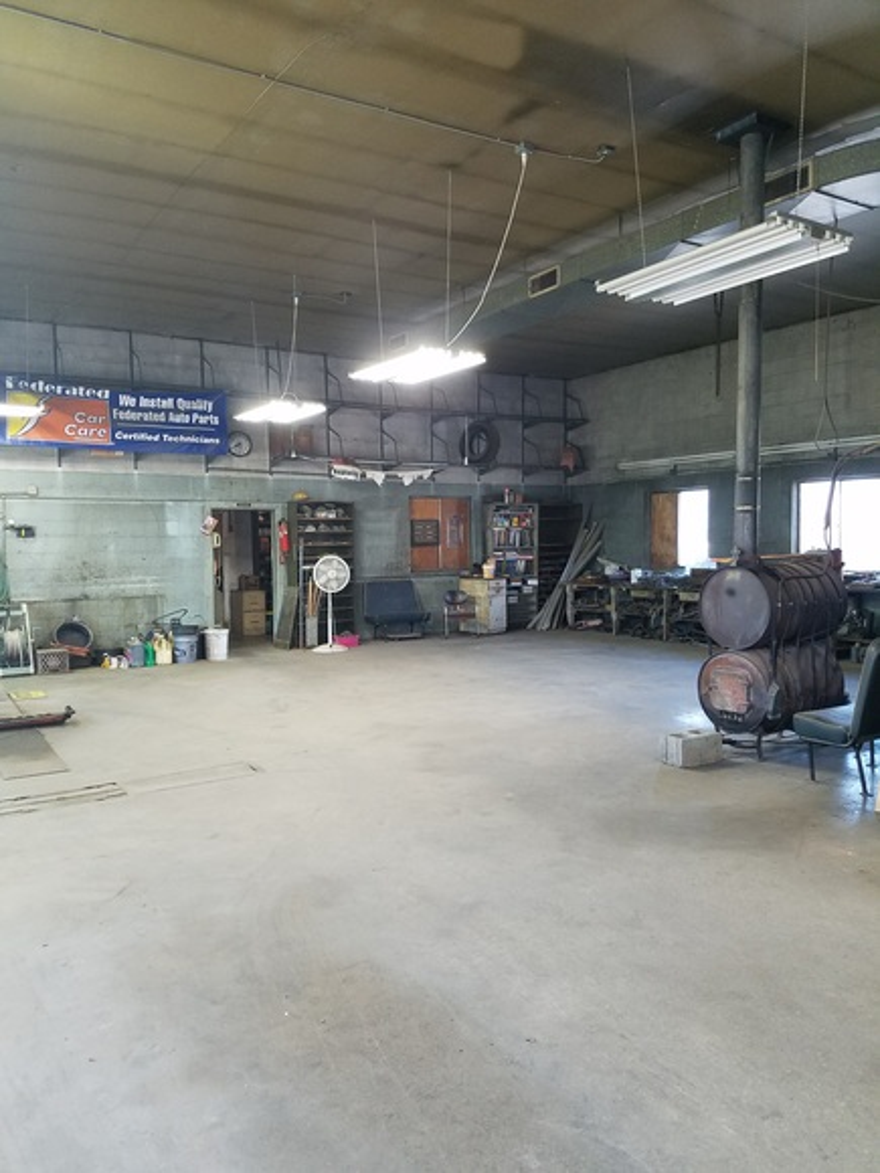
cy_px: 586
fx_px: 881
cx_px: 440
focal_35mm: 26
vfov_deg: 67.3
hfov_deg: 53.1
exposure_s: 1/60
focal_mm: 4.2
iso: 160
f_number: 1.7
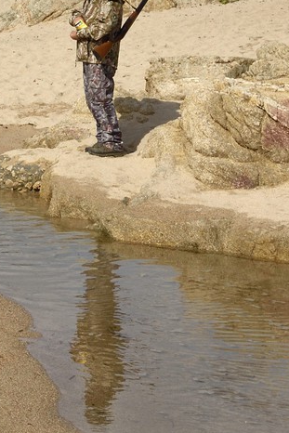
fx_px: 1733
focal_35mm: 144
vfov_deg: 13.9
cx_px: -445
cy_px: -51
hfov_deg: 8.6
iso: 200
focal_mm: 42
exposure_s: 1/320
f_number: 13
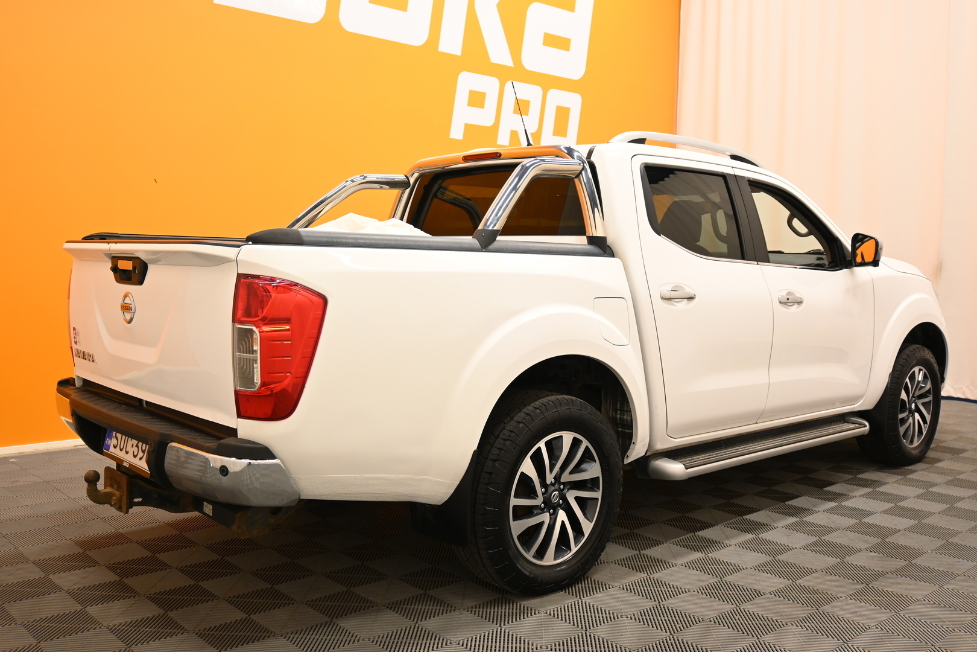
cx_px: 488
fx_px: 875
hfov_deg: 58.3
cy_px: 326
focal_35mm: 32
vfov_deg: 40.8
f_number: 4
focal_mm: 21.5
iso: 450
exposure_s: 1/30
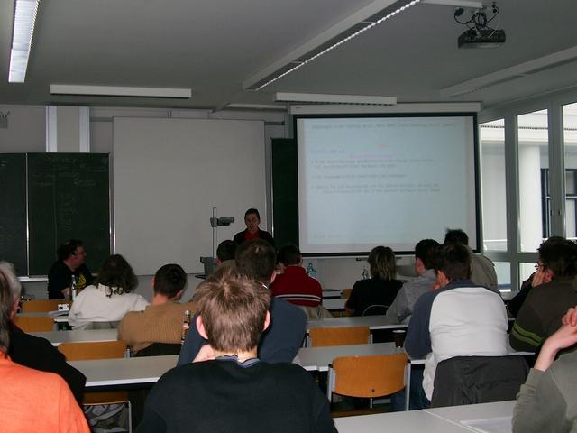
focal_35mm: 49
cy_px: 216
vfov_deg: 29.7
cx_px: 288
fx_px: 817
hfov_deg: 38.9
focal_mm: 10.2
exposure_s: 1/60
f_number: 3
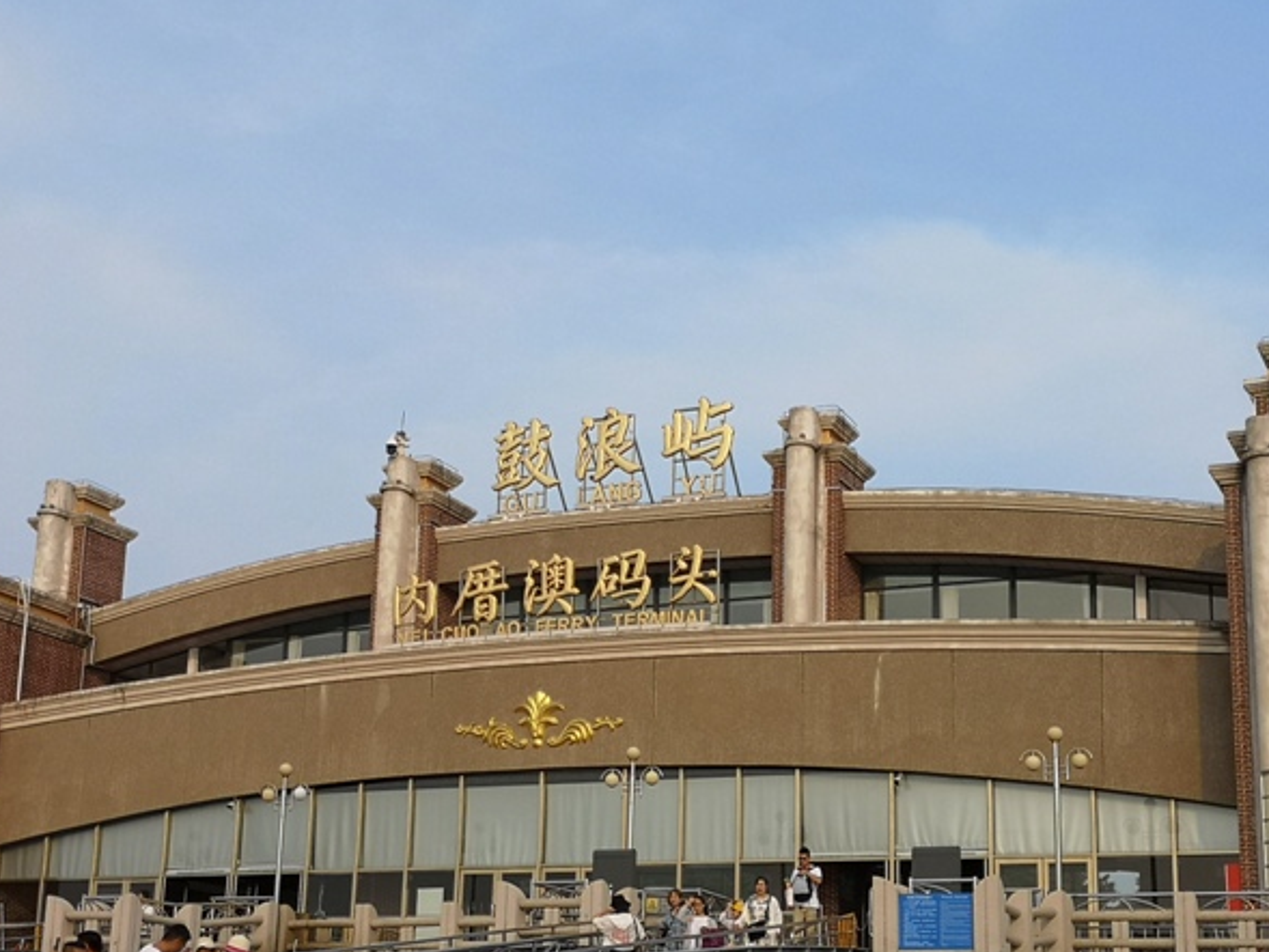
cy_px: 569
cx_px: 588
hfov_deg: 33.8
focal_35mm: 57
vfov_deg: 25.6
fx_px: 2090
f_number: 1.8
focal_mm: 3.95
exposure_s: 1/1364
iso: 50
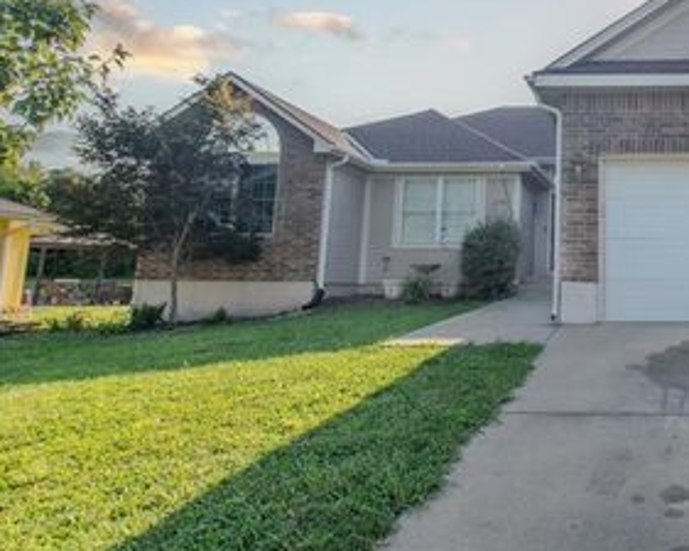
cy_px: 219
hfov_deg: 58.9
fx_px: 510
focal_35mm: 25
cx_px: 611
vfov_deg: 56.4
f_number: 10
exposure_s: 1/320
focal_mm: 10
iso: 200
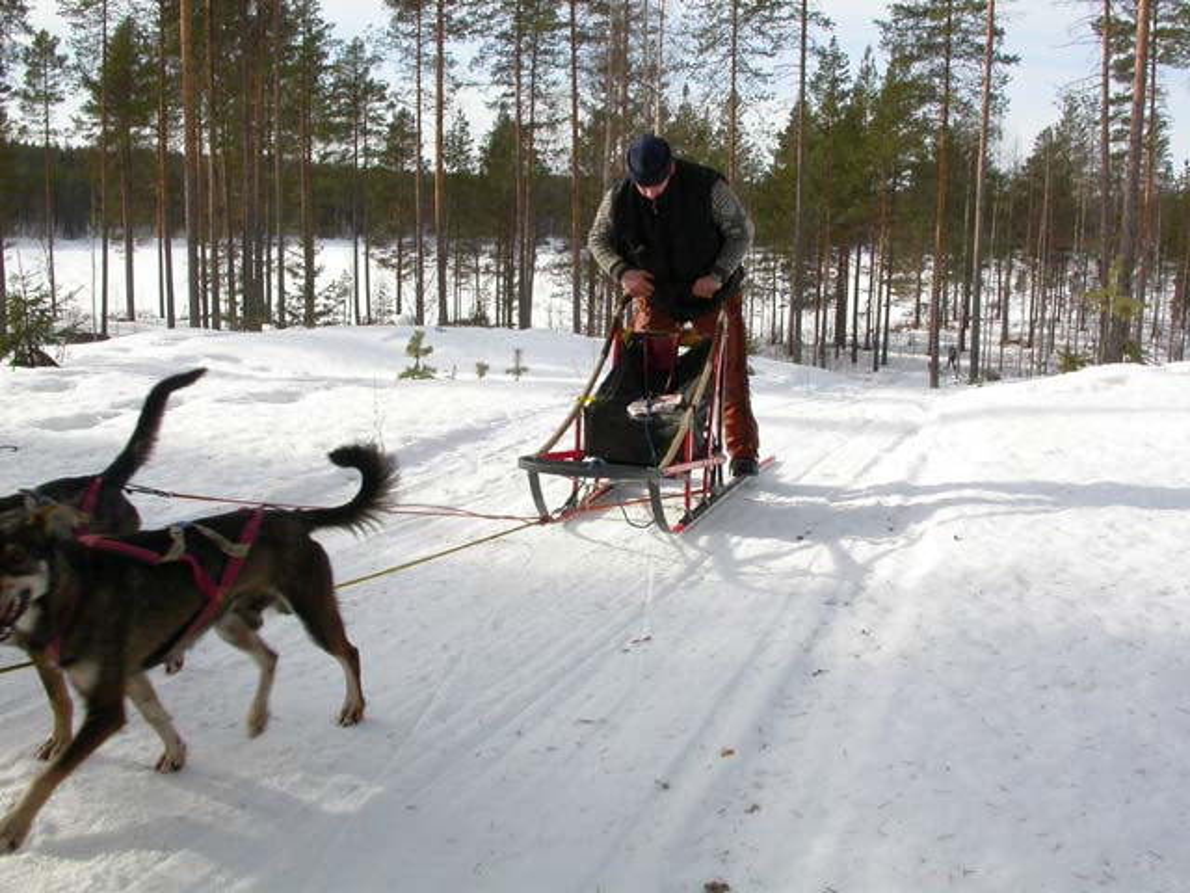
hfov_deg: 49.0
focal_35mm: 38
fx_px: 1306
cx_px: 595
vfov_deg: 37.7
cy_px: 446
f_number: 7.5
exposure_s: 1/273
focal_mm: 7.85
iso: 100
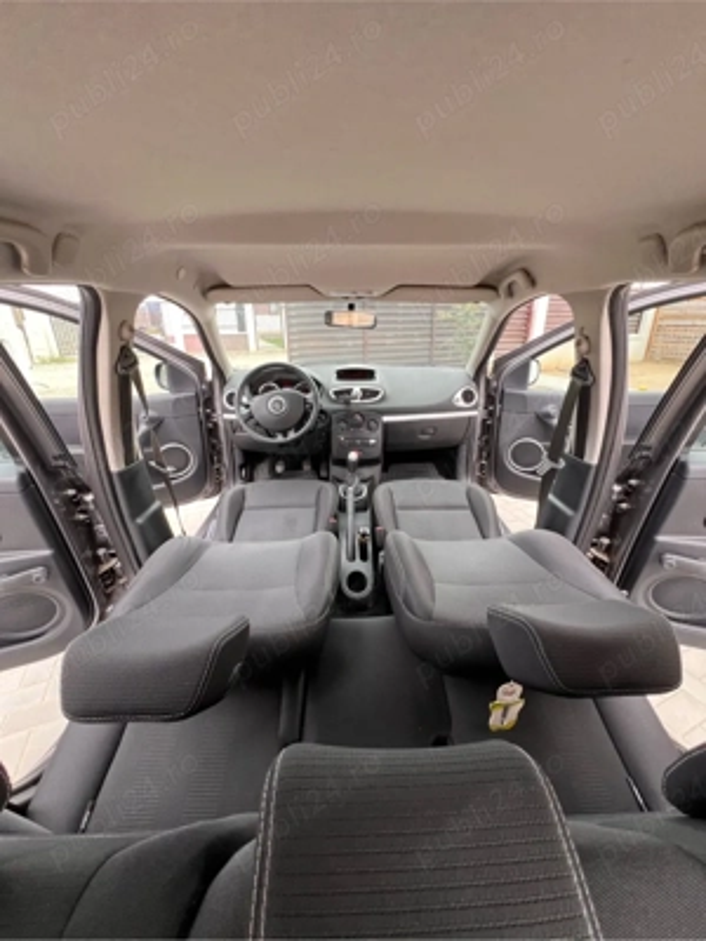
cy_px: 470
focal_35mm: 13
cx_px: 353
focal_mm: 1.57
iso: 64
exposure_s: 1/99
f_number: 1.8
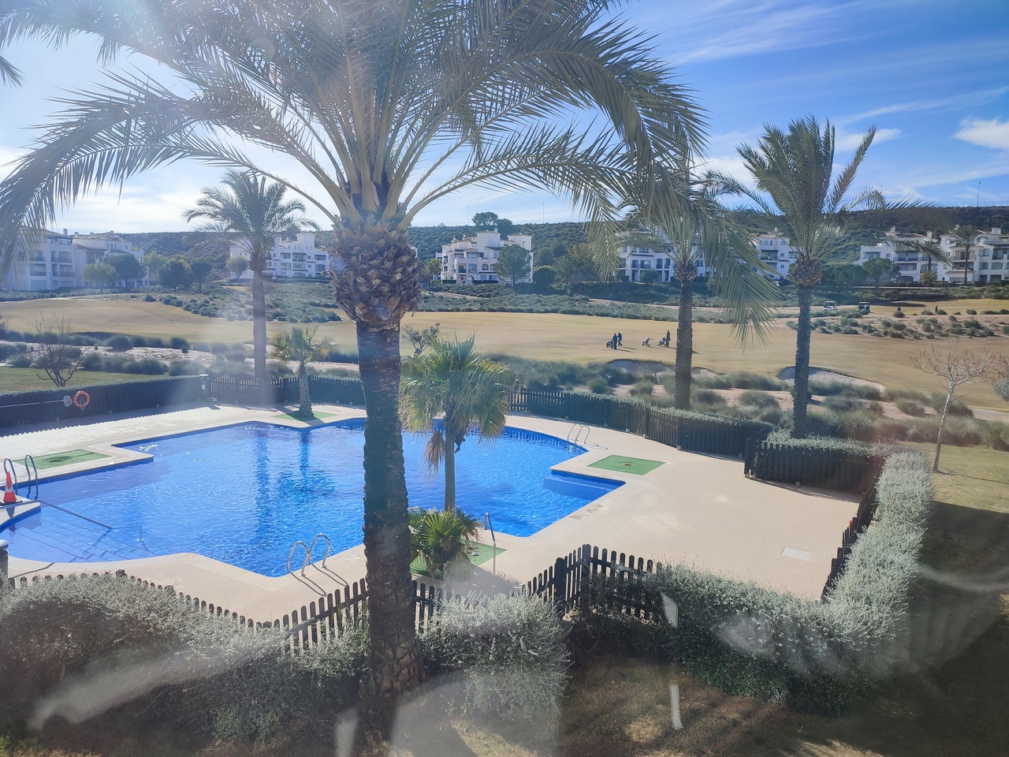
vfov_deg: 54.9
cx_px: 504
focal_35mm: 25
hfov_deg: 69.4
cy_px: 378
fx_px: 729
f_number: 1.9
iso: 50
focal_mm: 6.04
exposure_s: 1/914
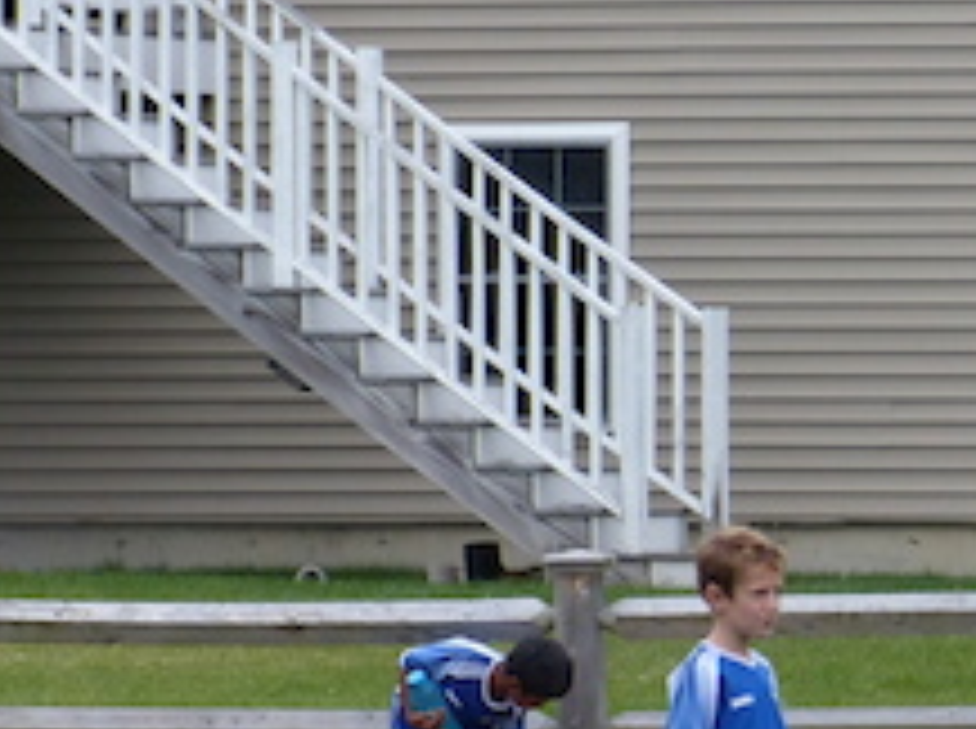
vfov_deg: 2.4
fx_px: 17255
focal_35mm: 613
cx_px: 1086
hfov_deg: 3.2
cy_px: 675
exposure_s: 1/500
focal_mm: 44.8
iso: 250
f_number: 2.8
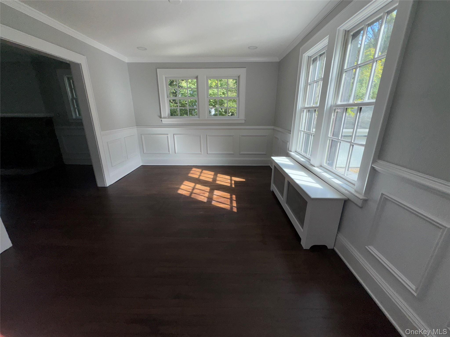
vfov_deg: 85.7
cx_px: 225
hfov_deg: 102.1
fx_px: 182
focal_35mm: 14
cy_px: 168
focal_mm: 2.22
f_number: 2.2
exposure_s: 1/283
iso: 32
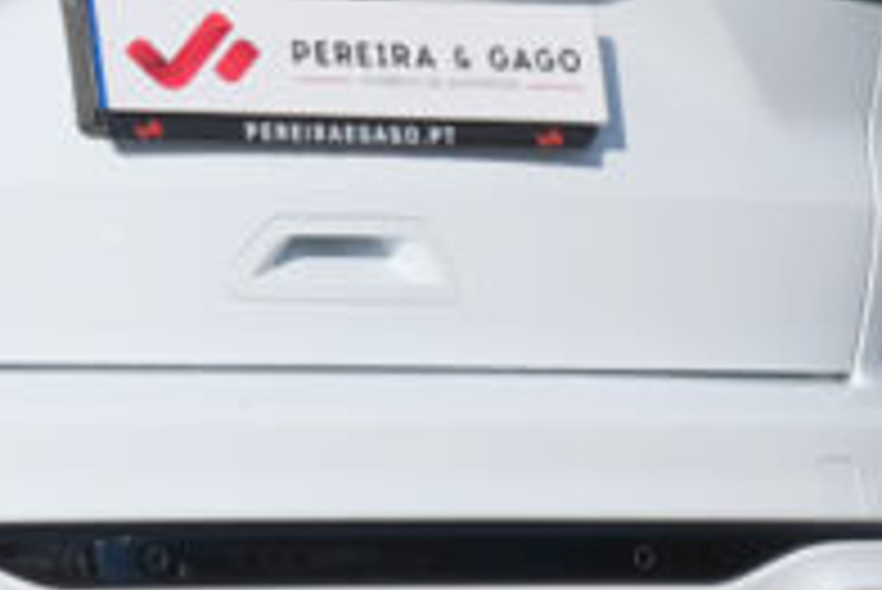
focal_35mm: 355
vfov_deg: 3.9
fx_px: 8704
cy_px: 97
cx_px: -518
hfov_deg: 5.7
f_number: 10
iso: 160
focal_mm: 45
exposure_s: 1/250
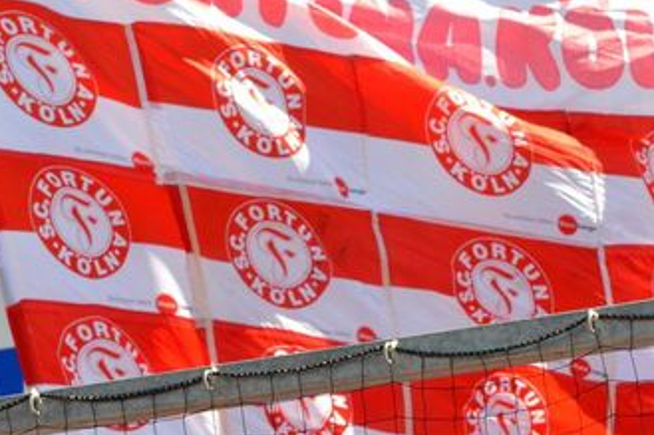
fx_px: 5284
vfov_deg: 4.7
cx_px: 396
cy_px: 358
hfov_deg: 7.1
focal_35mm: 291
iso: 2000
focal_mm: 112
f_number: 10
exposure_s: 1/2500
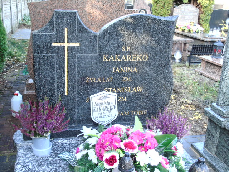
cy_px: 86
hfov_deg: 46.8
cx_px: 114
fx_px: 265
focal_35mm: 40
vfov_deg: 36.0
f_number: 3.9
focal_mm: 7.1
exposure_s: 1/30
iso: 100
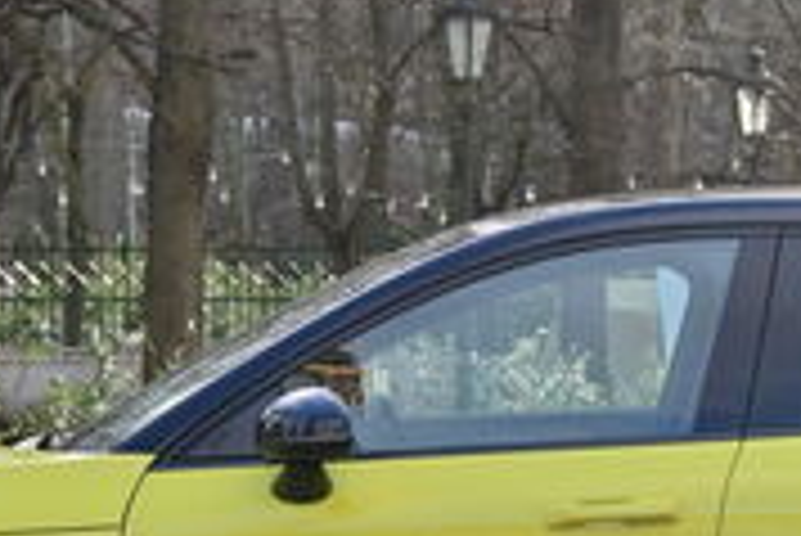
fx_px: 3802
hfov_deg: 12.0
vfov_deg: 8.0
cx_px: 598
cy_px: 642
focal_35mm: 171
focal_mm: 33
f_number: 6.3
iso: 250
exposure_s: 1/640
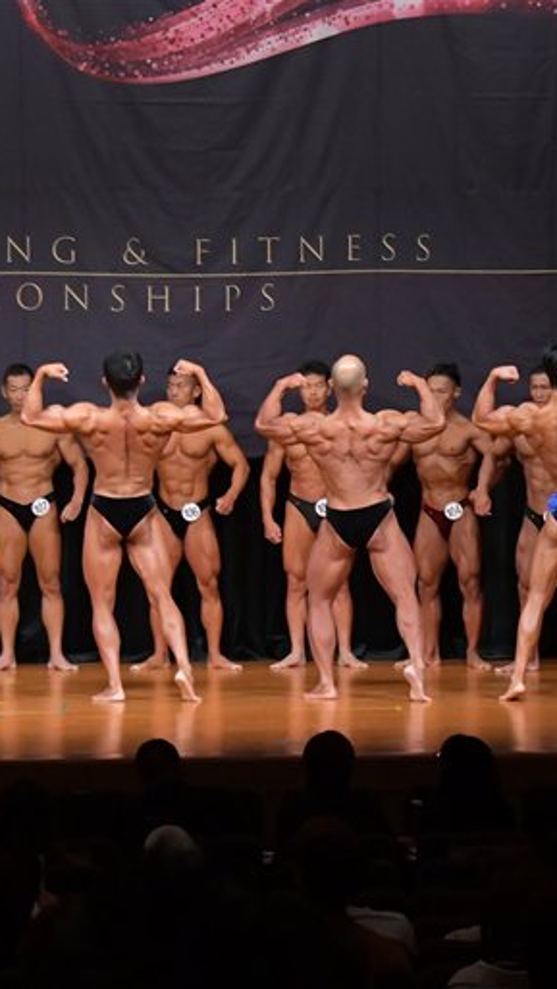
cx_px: 427
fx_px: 4852
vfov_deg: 11.6
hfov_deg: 6.6
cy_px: 495
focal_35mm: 185
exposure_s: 1/400
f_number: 5.6
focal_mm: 78
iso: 5000
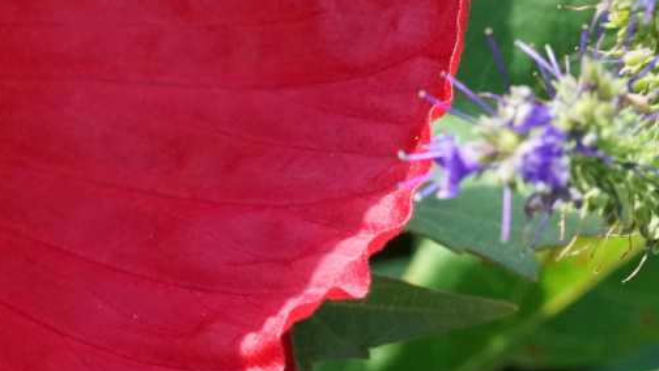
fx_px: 6695
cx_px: -197
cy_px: 4
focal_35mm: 383
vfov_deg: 3.2
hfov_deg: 5.6
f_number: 8
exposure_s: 1/1600
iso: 3200
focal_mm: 90
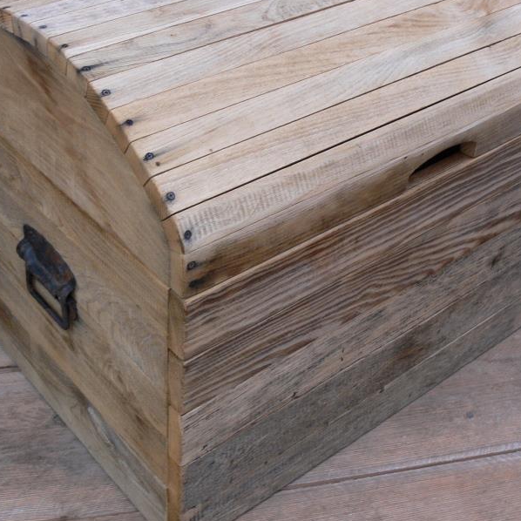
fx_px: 902
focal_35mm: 53
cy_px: 205
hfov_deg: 32.2
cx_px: 240
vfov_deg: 32.1
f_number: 2.8
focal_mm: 7.4
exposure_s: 1/30
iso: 125
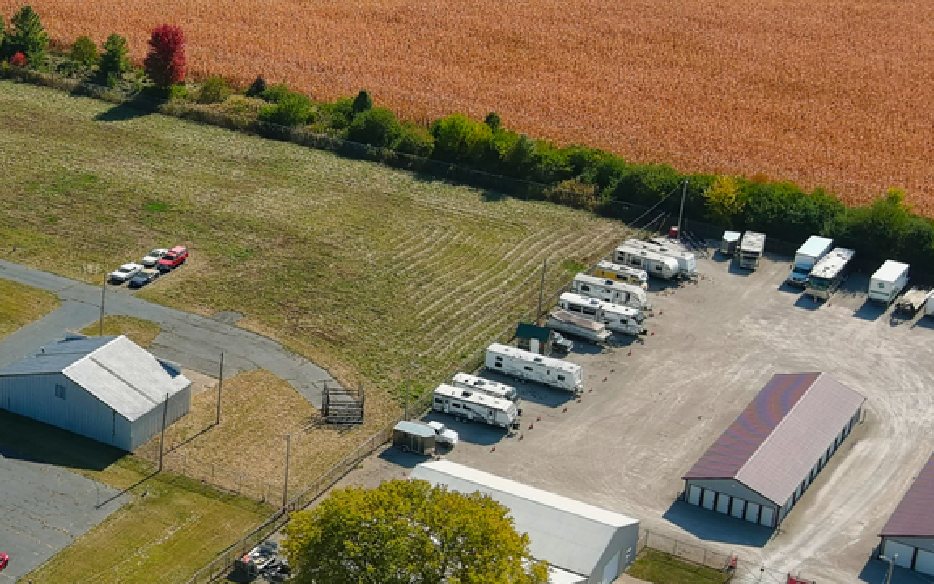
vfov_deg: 15.7
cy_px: 243
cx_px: -6
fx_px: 2113
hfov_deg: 23.8
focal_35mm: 83
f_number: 2.8
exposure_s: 1/1680
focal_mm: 10.6
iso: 106
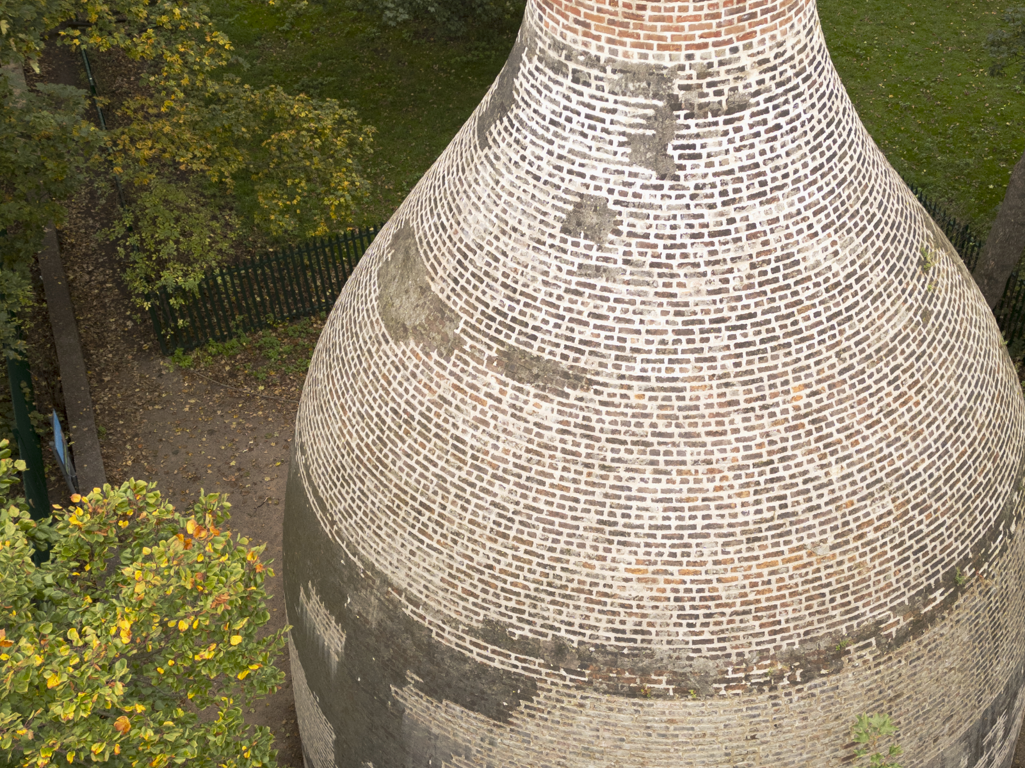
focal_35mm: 42
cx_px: 609
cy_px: 429
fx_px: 1244
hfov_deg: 44.6
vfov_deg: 34.3
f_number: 1.7
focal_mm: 6.7
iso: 100
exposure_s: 1/120
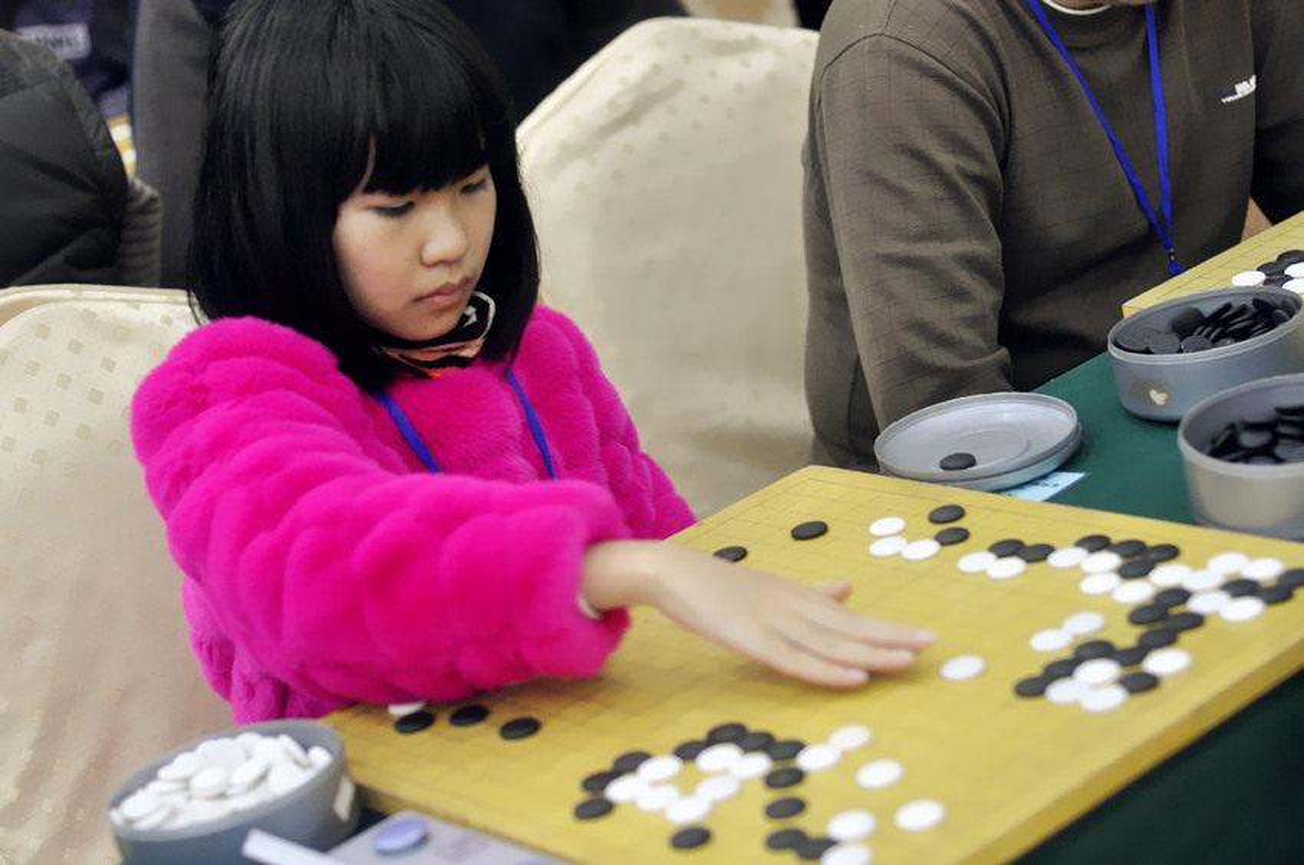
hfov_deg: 27.0
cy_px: 432
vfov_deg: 18.1
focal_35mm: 75
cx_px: 652
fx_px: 2713
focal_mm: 50
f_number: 2.8
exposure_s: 1/60
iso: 1000
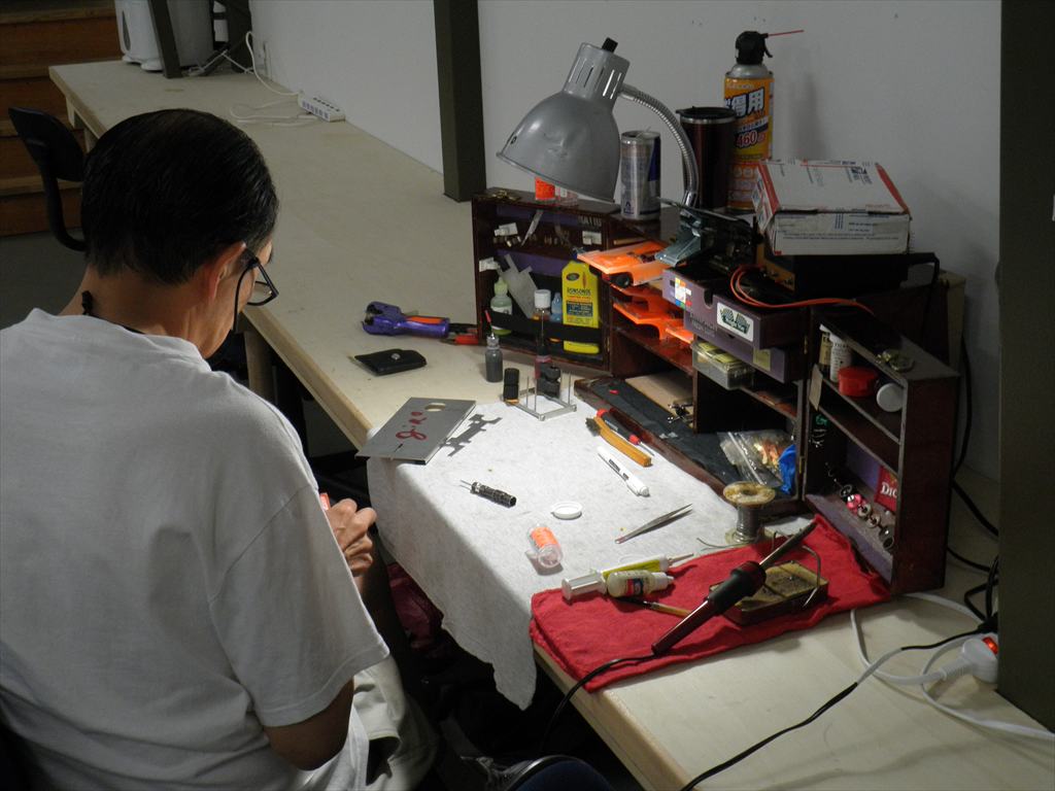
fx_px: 1493
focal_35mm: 49
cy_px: 396
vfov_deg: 29.7
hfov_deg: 38.9
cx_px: 528
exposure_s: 1/40
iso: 200
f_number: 4.2
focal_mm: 8.7
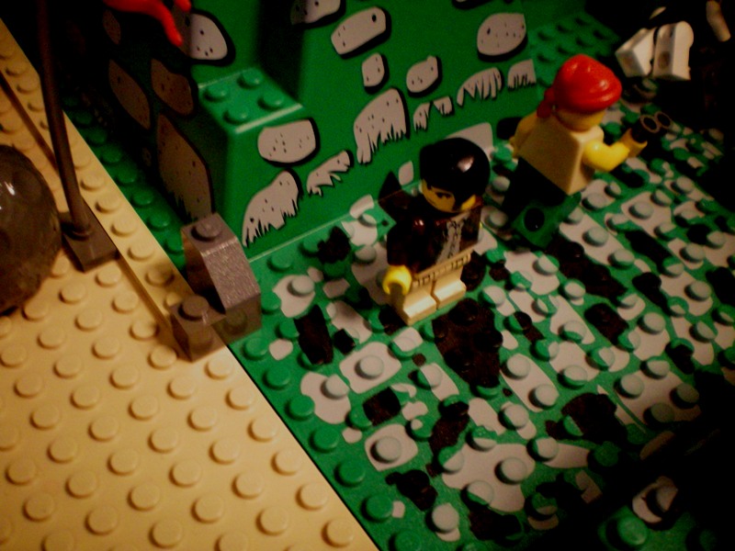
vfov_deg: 37.7
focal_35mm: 38
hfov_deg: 49.0
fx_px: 807
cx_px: 368
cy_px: 276
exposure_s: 1/30
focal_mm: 6.3
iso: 400
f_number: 3.1
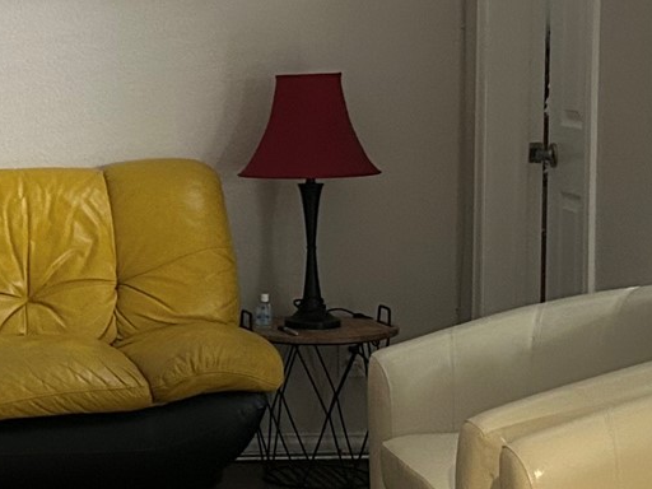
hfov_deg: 18.0
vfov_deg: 14.2
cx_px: -120
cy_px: 204
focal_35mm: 104
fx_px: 1959
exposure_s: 1/40
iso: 400
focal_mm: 5.7
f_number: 1.5
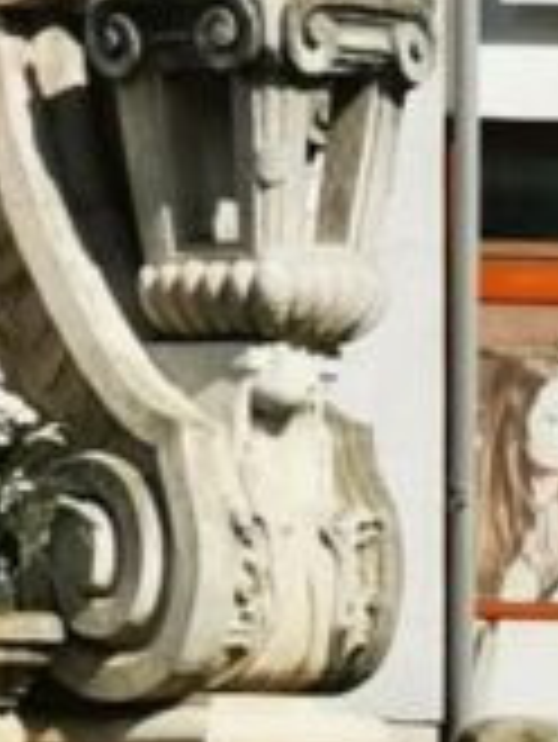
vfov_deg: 6.6
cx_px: -234
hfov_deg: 5.1
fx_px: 6268
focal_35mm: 292
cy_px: -782
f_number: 4
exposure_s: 1/3731
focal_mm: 5.56
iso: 50
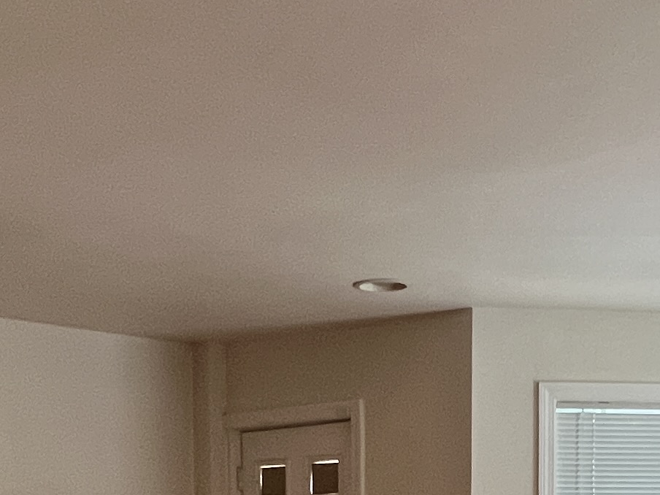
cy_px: 680
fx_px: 1106
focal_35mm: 58
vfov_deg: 22.1
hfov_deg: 32.5
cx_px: 502
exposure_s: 1/60
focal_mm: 1.57
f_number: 1.8
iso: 250
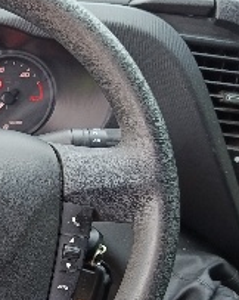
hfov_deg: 21.2
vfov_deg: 28.6
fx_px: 584
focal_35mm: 66
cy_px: 200
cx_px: -63
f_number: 1.7
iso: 988
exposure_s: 1/100
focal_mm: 5.24
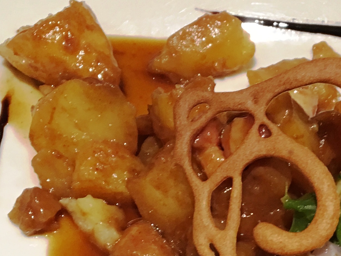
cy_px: 204
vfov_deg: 15.6
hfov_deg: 20.8
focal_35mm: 94
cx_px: 227
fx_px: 926
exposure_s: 1/33
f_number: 2.2
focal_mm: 4.15
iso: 125
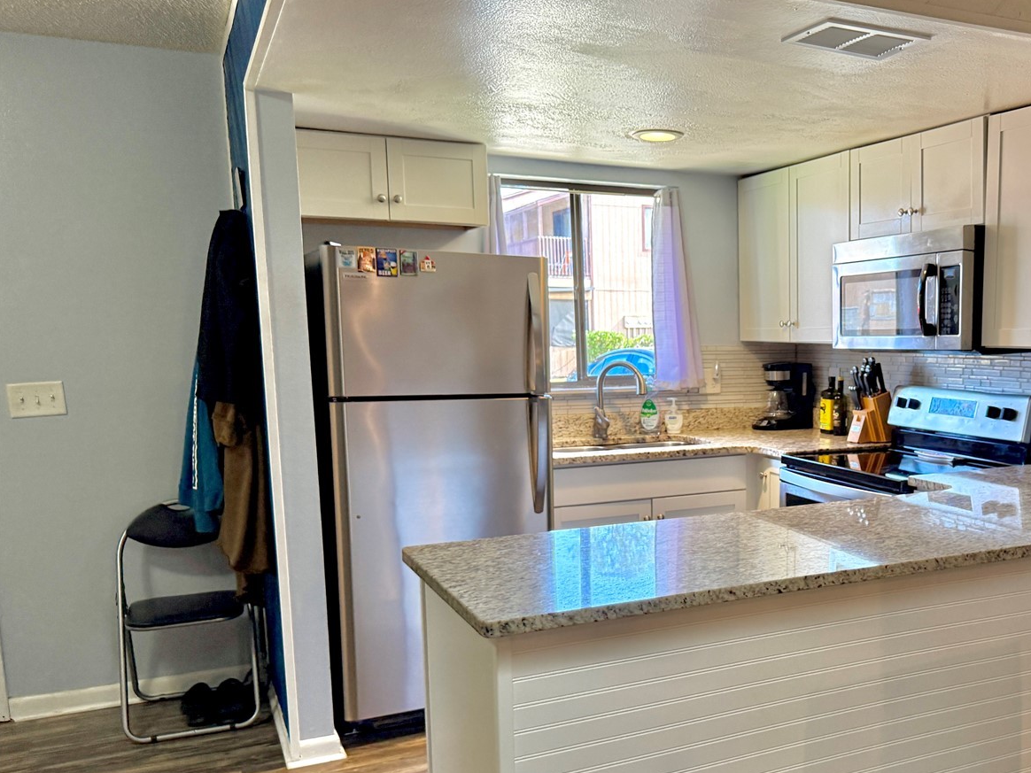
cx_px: 707
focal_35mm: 33
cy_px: 471
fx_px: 983
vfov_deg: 42.7
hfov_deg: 54.0
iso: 250
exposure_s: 1/120
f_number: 1.78
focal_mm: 6.76
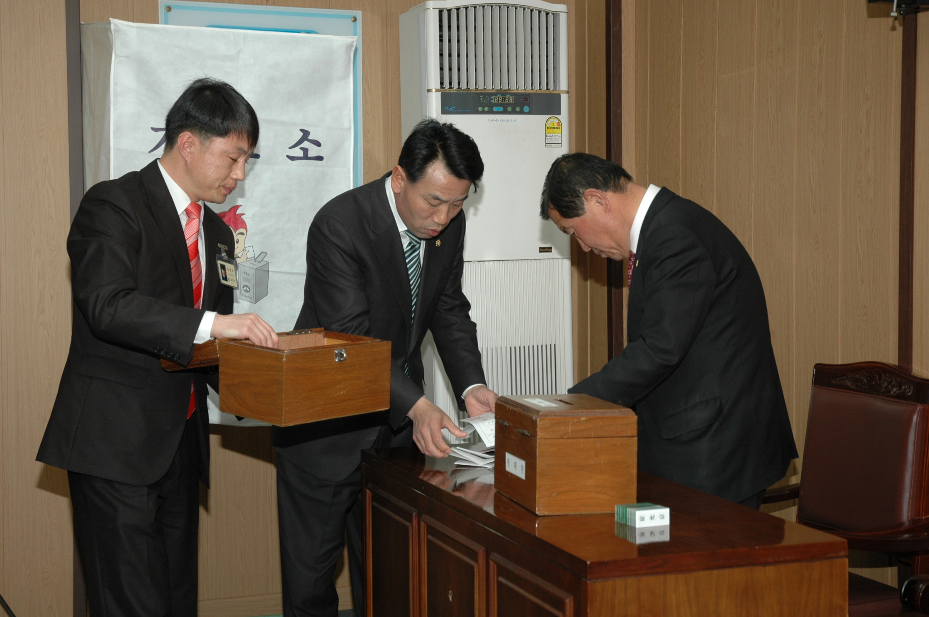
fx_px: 1547
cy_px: 308
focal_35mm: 60
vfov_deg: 22.6
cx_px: 464
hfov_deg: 33.4
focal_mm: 40
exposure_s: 1/60
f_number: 4.5
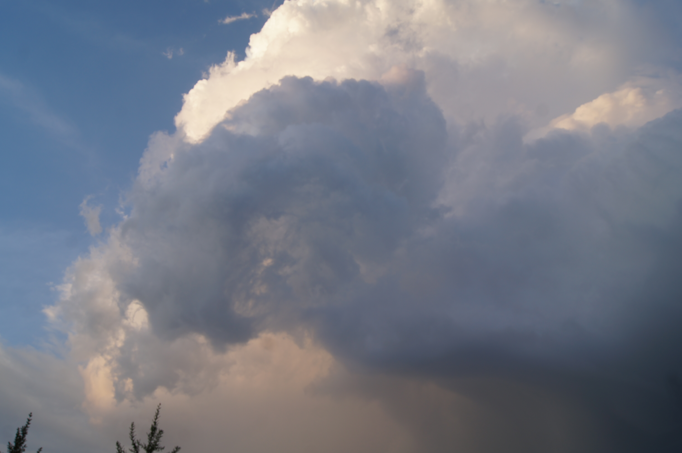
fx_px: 568
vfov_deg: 43.5
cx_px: 341
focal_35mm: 30
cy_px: 226
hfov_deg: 62.0
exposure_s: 1/80
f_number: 7.1
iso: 100
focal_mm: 20
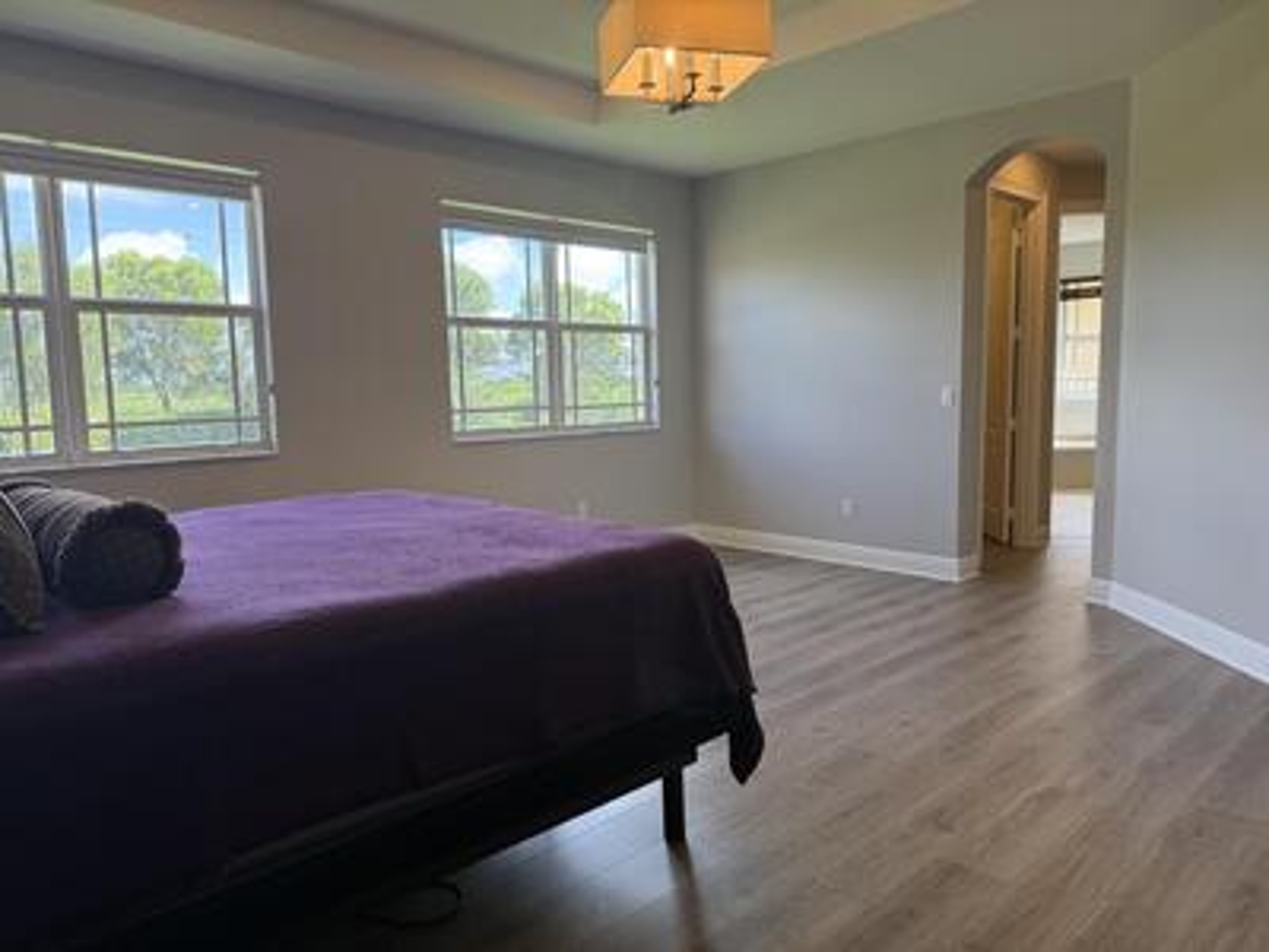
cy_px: 476
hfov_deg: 71.6
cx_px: 634
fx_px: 880
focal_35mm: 24
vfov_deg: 56.8
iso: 125
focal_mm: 6.76
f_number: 1.78
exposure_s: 1/120
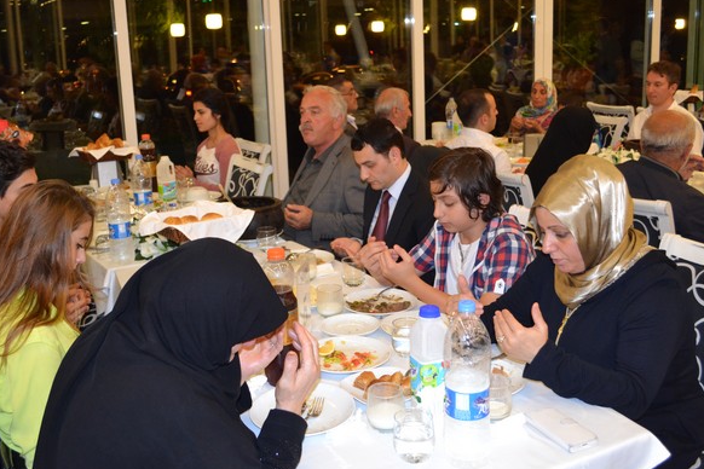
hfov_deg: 50.7
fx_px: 743
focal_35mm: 38
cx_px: 336
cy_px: 205
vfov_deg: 35.0
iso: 1400
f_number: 4
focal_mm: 22
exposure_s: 1/60
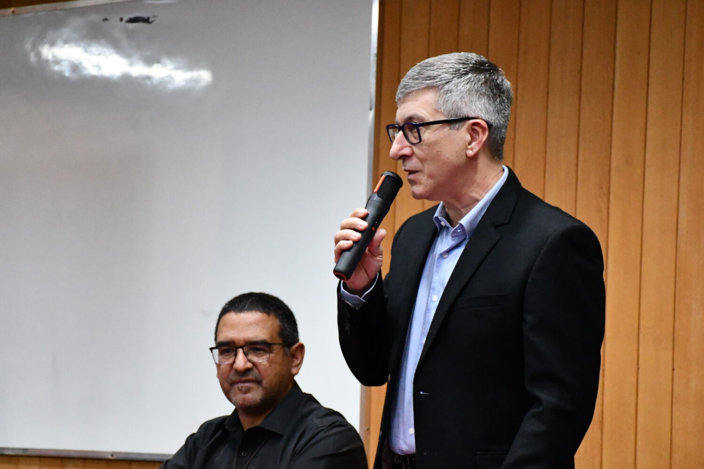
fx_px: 2816
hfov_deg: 14.2
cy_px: 298
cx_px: 350
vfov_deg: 9.5
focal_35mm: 144
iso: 7200
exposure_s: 1/125
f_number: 5
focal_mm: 75
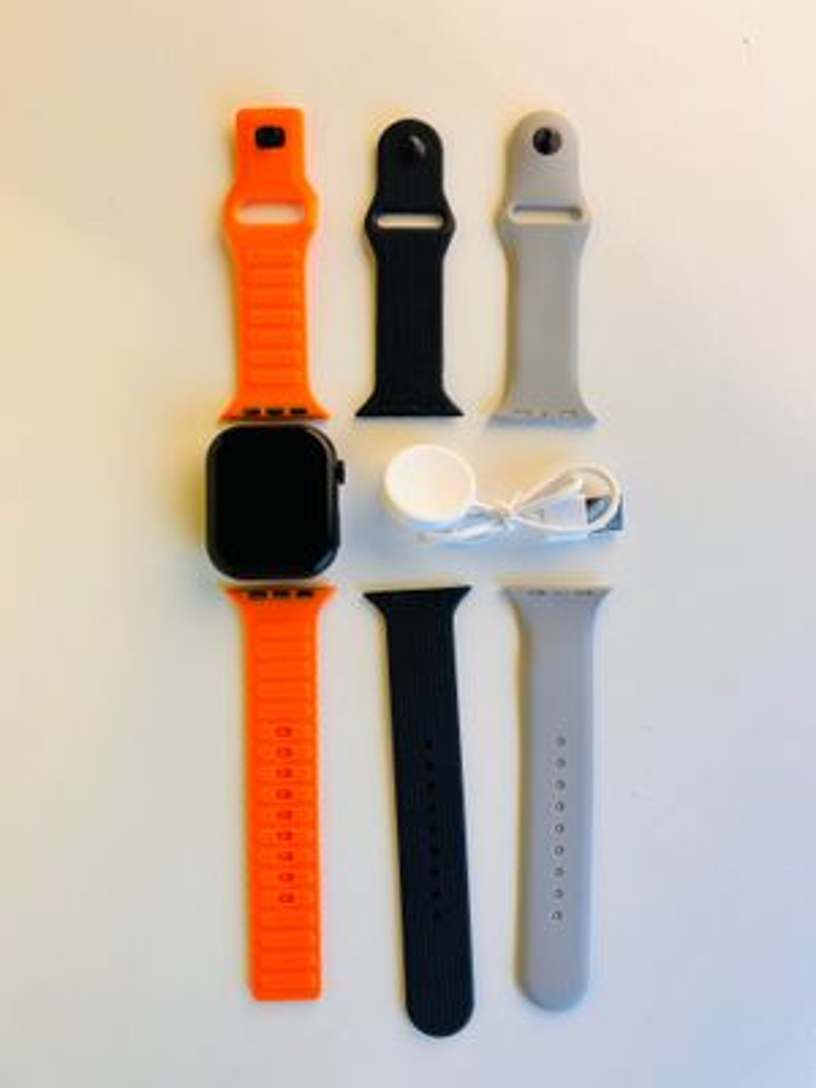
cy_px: 544
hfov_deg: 53.1
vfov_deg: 67.3
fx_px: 817
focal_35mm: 26
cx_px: 408
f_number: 1.5
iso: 32
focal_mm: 5.7
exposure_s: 1/112
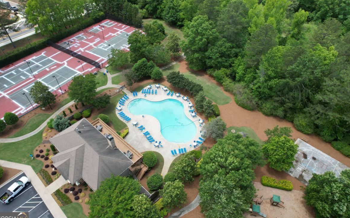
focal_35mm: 23
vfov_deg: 53.0
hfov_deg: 77.2
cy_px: 105
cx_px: 172
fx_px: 219
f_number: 2.8
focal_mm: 8.38
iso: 130
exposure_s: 1/1000
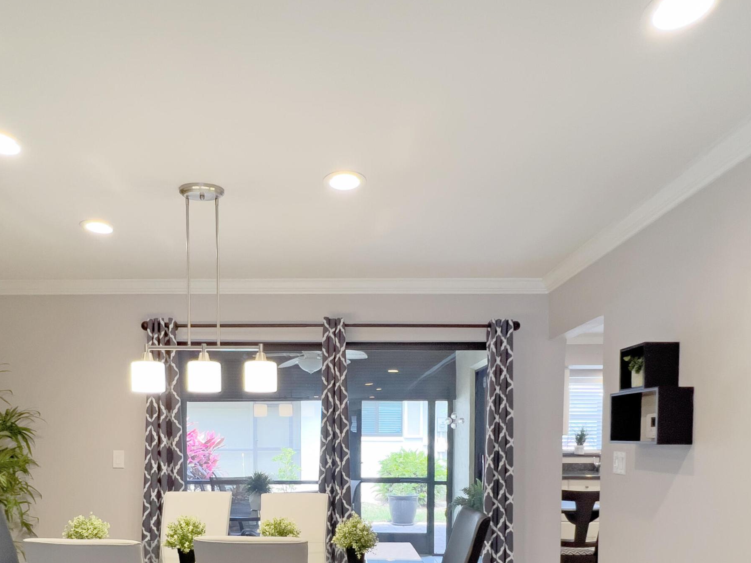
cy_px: 451
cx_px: 275
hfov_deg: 77.4
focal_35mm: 21
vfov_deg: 58.5
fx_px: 456
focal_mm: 1.57
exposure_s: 1/120
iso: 160
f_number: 1.8
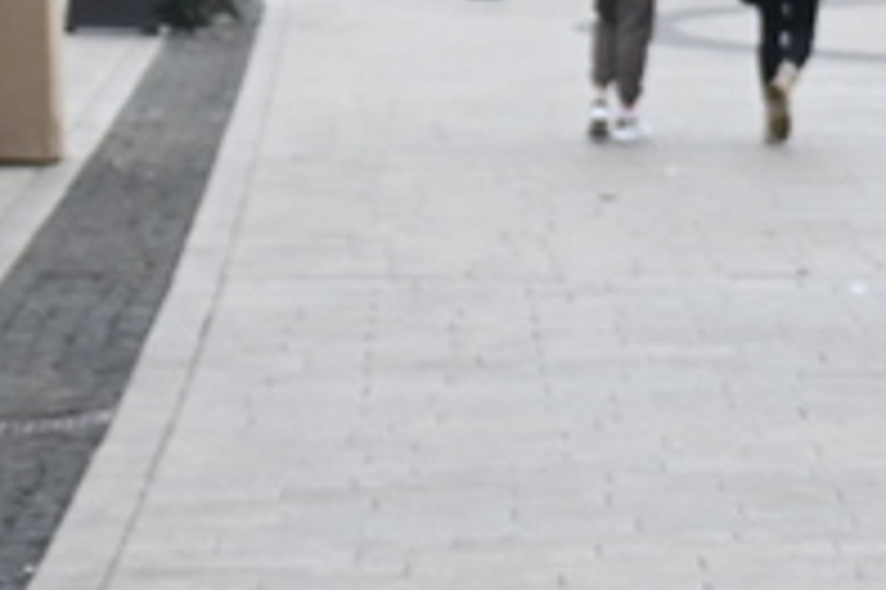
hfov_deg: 6.1
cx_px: 2271
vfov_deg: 4.2
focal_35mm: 323
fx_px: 7950
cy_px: 869
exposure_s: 1/250
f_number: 4.8
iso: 320
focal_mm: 30.5
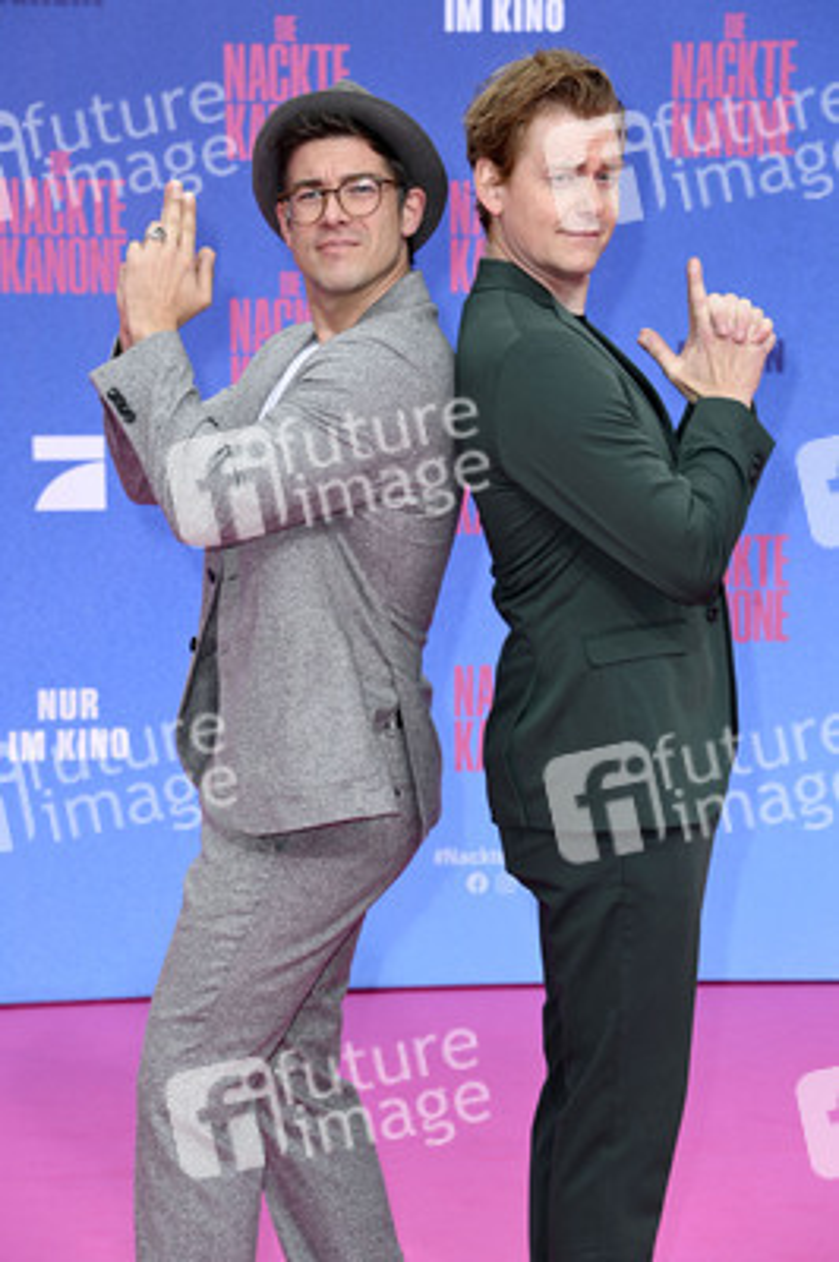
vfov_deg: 18.3
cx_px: 420
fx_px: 3922
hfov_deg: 12.2
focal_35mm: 112
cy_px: 631
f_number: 6.3
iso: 250
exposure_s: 1/250
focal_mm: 112
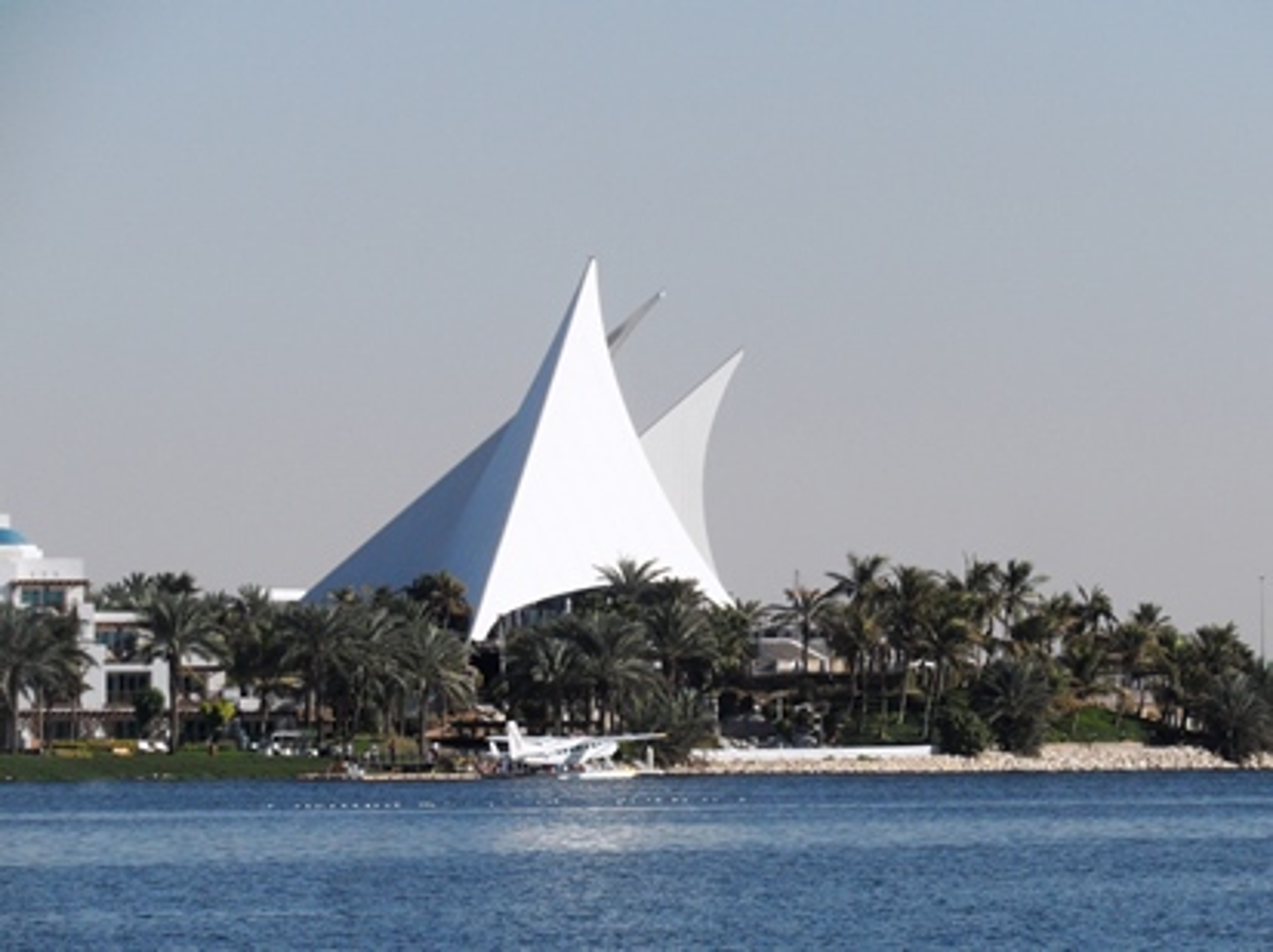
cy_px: 476
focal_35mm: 210
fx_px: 7716
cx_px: 636
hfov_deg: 9.4
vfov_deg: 7.1
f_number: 6.5
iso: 80
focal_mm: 34.8
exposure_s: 1/750
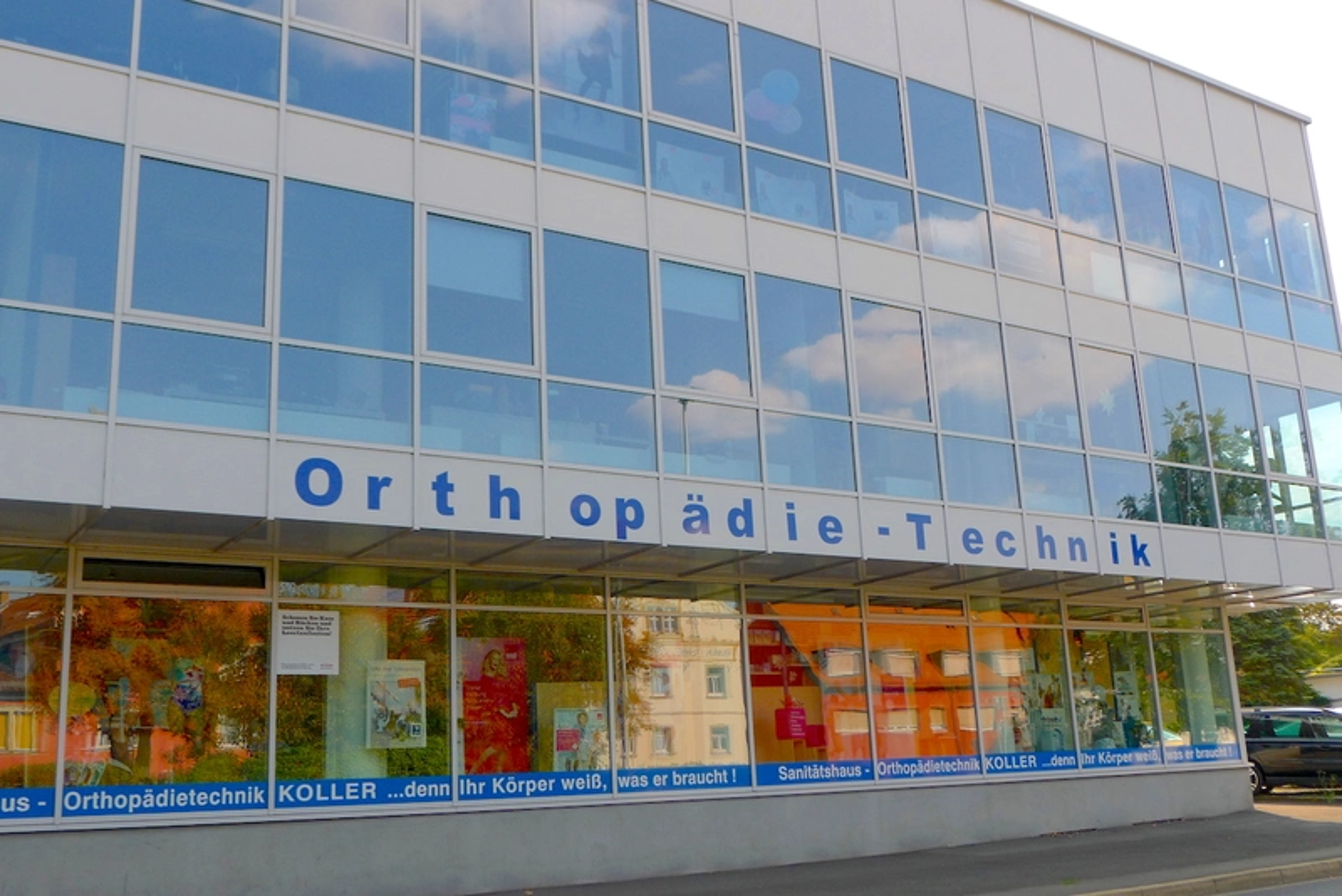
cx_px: 671
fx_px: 1305
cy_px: 448
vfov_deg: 37.9
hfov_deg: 54.4
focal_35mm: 35
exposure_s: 1/400
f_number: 3.2
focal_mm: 7.5
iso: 80
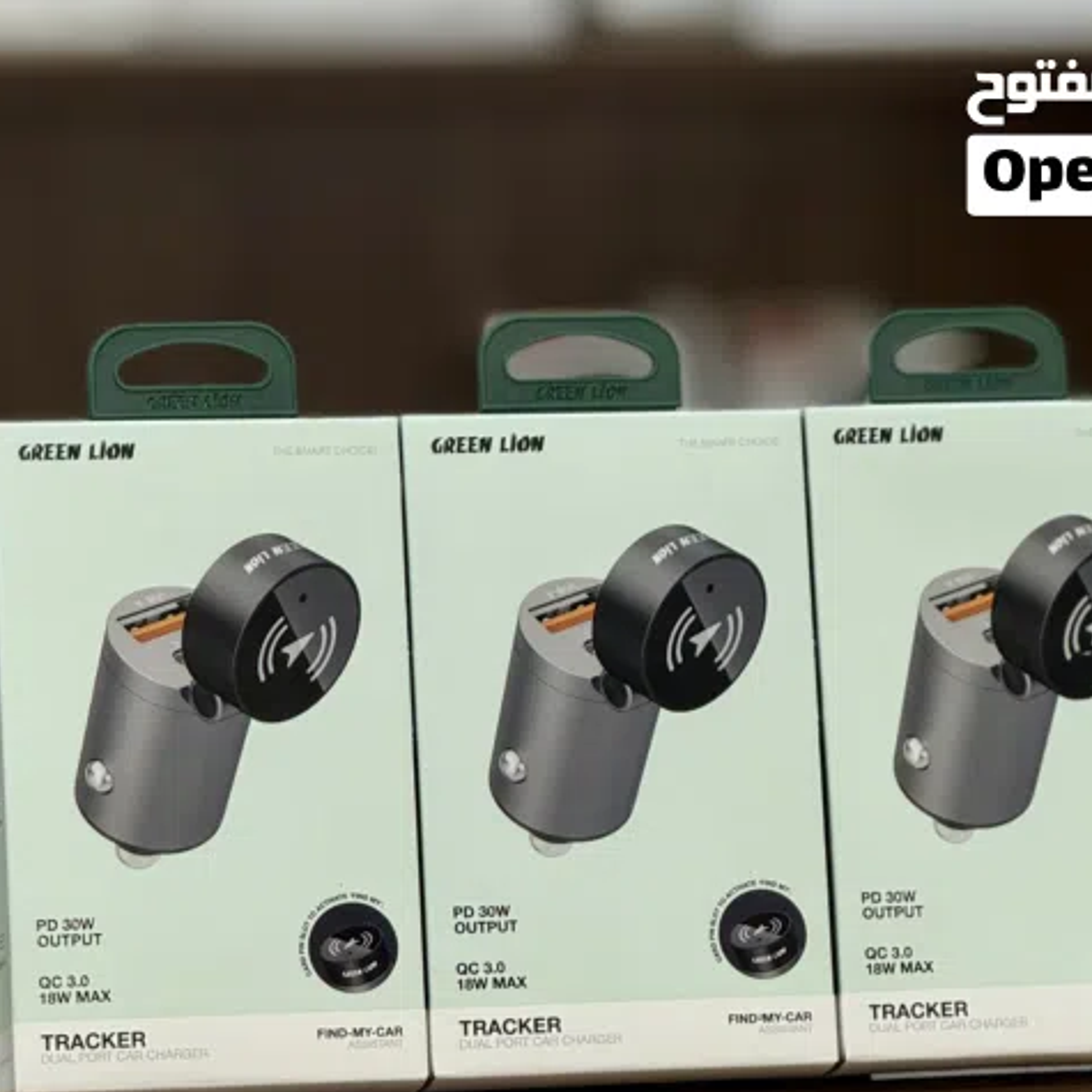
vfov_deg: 12.2
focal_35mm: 143
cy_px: 547
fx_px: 5104
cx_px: 621
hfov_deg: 12.2
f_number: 2.8
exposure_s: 1/100
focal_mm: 15.66
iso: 80
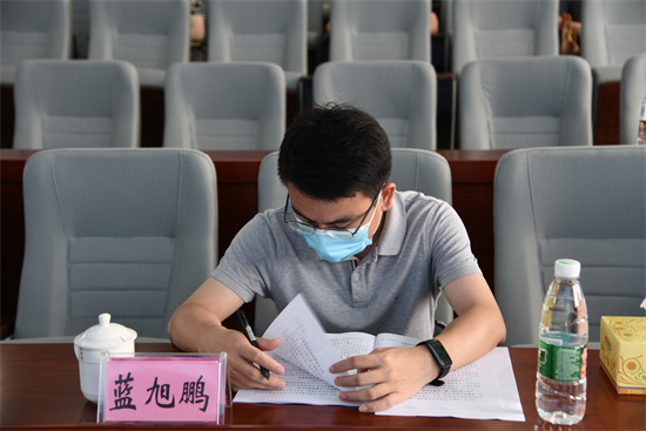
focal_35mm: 52
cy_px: 216
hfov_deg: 38.2
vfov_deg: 26.0
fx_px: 933
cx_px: 323
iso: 64
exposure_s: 1/13
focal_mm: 52
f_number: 4
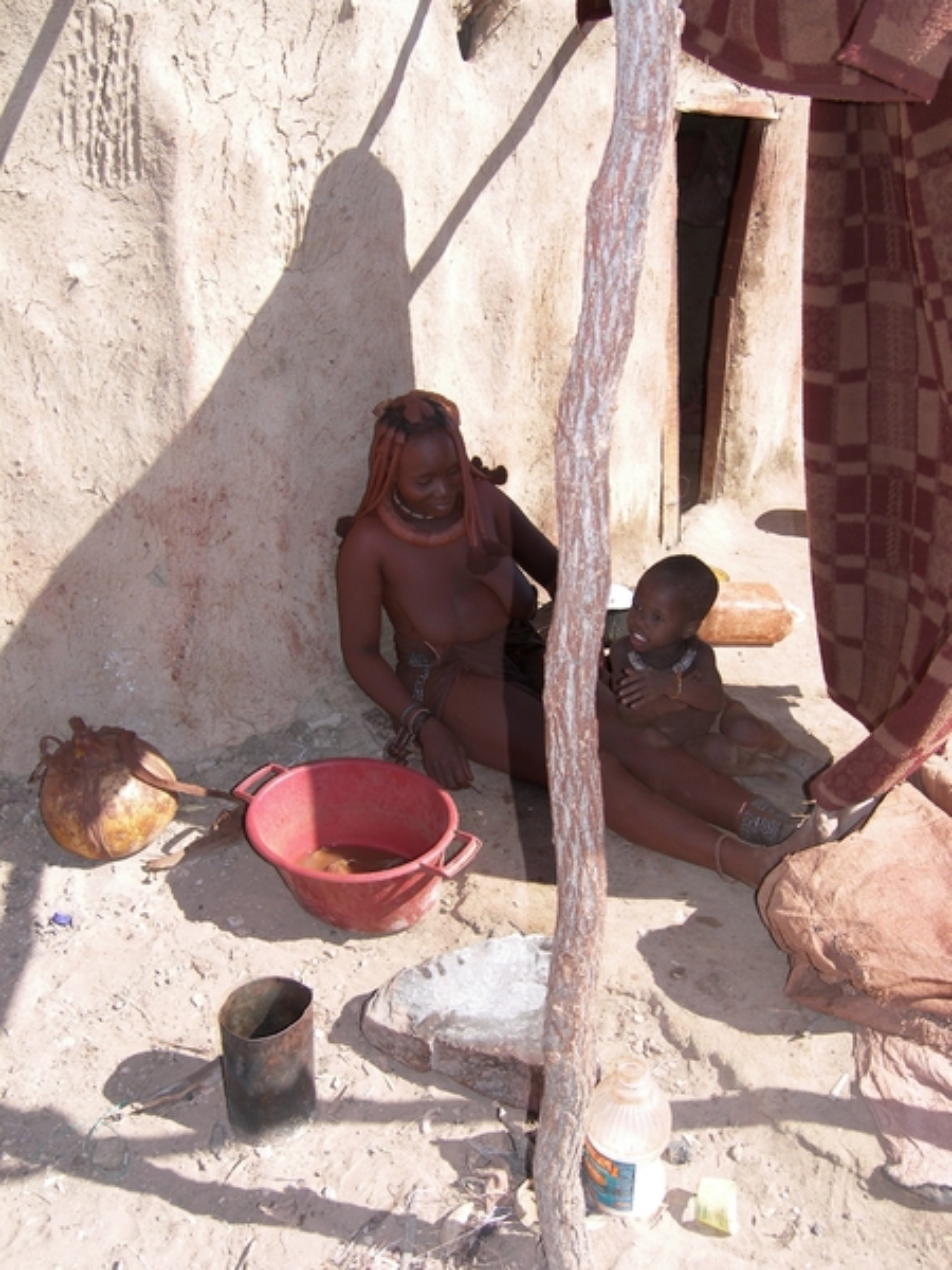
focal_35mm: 31
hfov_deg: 45.4
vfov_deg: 58.4
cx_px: 476
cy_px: 635
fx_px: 1137
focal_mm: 6.5
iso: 50
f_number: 3.2
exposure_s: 1/400
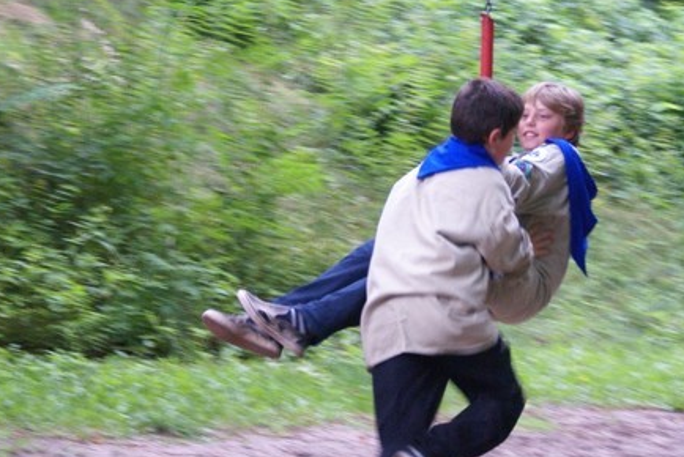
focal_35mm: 155
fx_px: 2947
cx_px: 435
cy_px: 208
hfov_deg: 13.2
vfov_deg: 8.9
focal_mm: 70
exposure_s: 1/60
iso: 800
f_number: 5.6
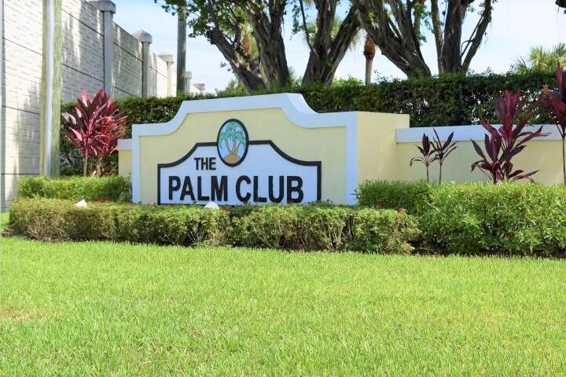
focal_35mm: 68
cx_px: 283
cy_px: 188
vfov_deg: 20.2
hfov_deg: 29.9
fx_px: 1061
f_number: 9
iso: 200
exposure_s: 1/320
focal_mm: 45
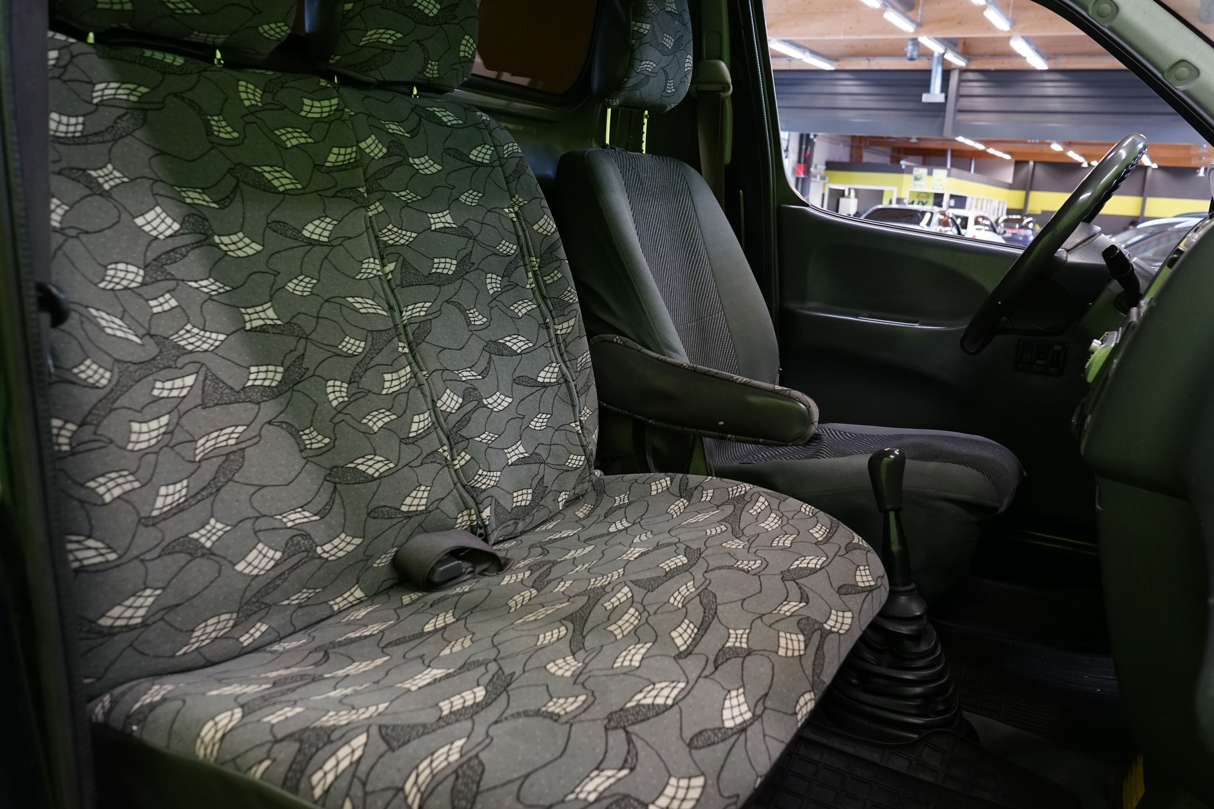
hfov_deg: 61.9
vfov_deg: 43.6
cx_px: 607
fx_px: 1012
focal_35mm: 30
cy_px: 404
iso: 1600
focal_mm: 30
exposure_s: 1/25
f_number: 6.3
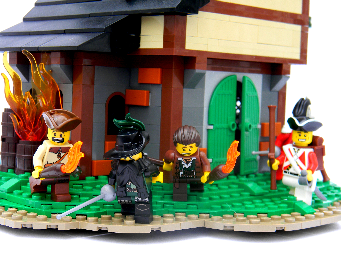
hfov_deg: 29.0
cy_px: 128
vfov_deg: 21.9
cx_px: 170
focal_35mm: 67
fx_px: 660
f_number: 4.3
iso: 80
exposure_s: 1/82
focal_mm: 12.2
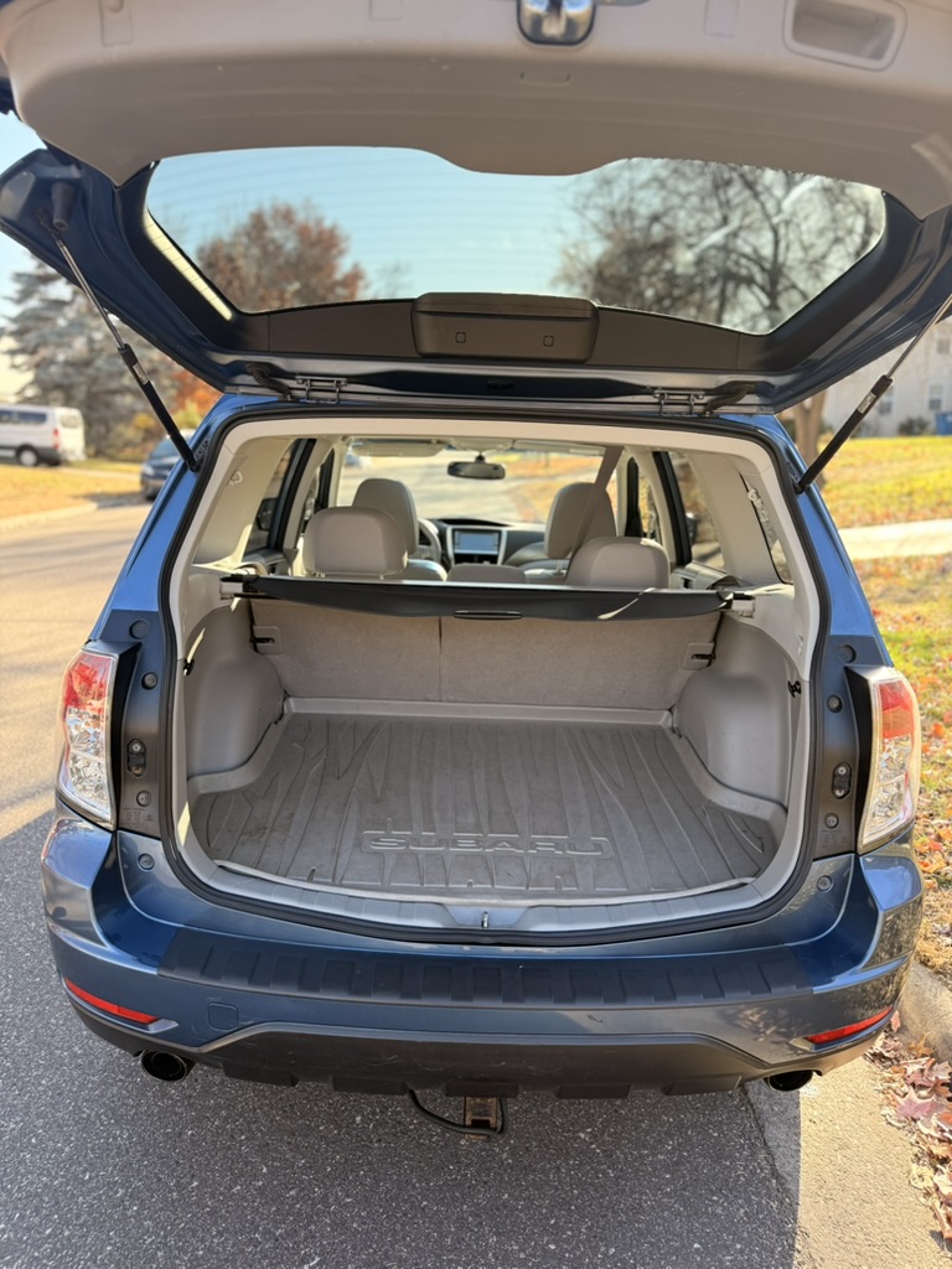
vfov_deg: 71.6
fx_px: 880
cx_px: 476
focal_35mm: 24
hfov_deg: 56.8
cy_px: 634
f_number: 1.78
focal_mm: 6.76
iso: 100
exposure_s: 1/461
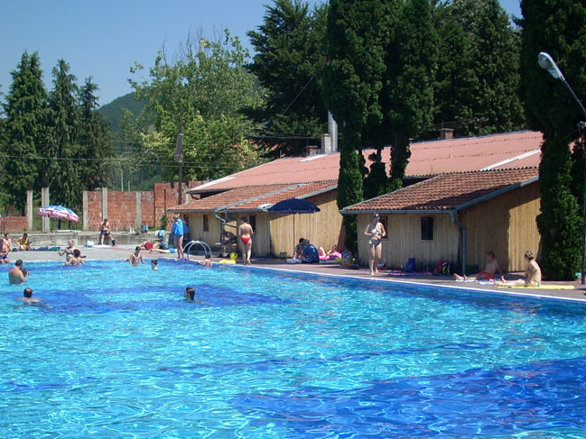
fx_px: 965
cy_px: 254
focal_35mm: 57
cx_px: 240
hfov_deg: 33.7
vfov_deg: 25.6
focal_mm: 6.2
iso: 64
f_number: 5.6
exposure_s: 1/297
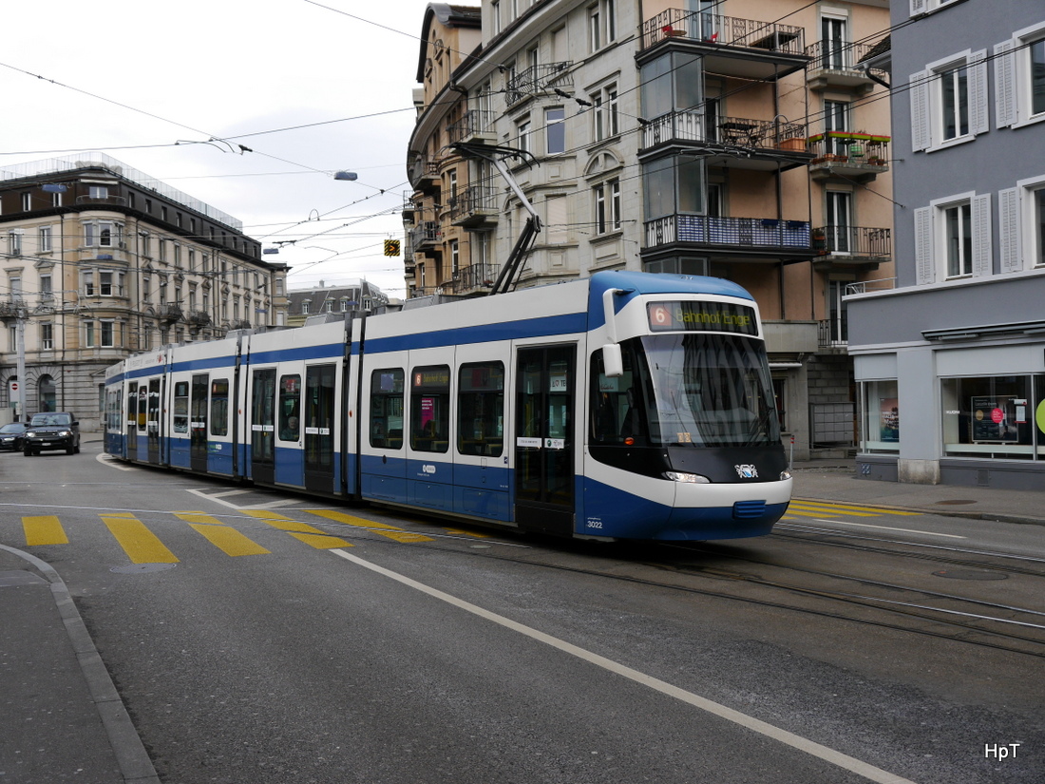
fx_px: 1208
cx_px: 522
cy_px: 392
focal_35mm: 40
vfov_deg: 36.0
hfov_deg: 46.8
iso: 160
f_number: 5.6
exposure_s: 1/200
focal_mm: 20
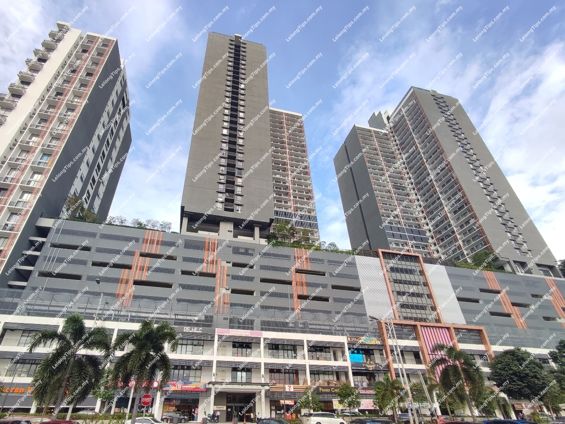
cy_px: 212
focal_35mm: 16
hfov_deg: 94.5
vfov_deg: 78.1
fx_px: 261
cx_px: 282
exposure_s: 1/520
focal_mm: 1.65
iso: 50
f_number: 2.2
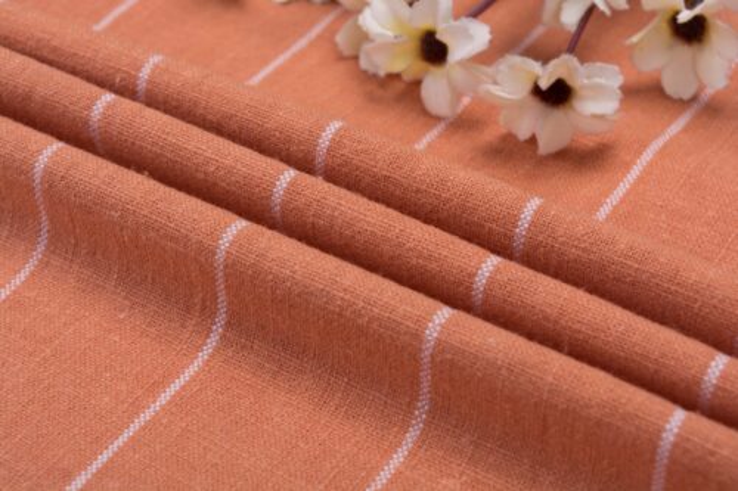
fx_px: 1691
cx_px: 369
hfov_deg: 24.6
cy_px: 246
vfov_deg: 16.5
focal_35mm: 82
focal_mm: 55
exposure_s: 1/125
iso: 100
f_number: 11
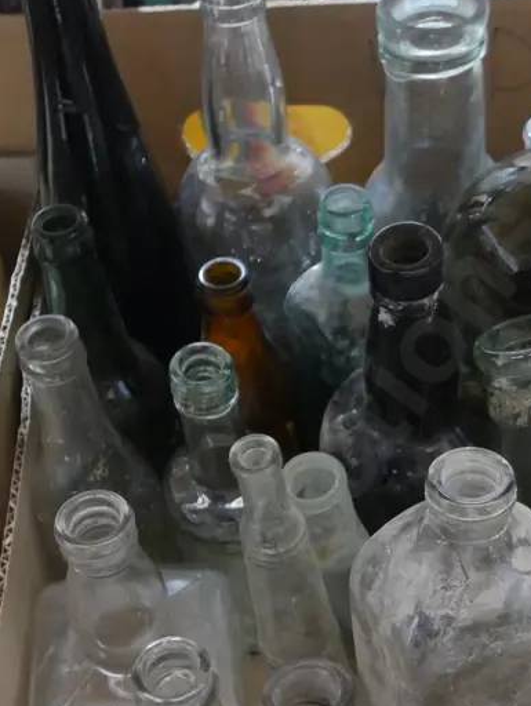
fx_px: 1143
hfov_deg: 26.1
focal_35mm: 56
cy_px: 513
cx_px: 308
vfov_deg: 33.8
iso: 3200
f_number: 3.5
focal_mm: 14
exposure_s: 1/50
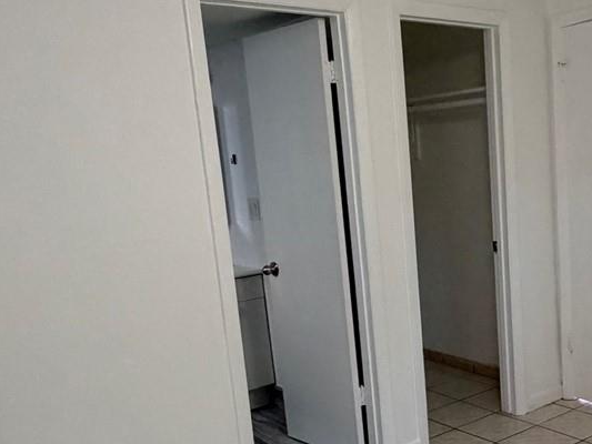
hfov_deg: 42.7
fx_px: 718
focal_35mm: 42
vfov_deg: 34.1
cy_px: 293
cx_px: 478
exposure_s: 1/60
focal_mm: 2.22
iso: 320
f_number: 2.2
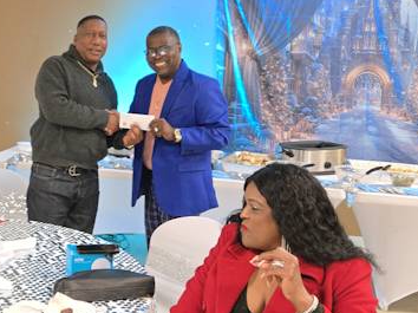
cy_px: 126
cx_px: 96
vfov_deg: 27.9
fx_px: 627
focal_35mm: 52
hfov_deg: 35.9
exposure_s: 1/120
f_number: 1.8
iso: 800
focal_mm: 5.4
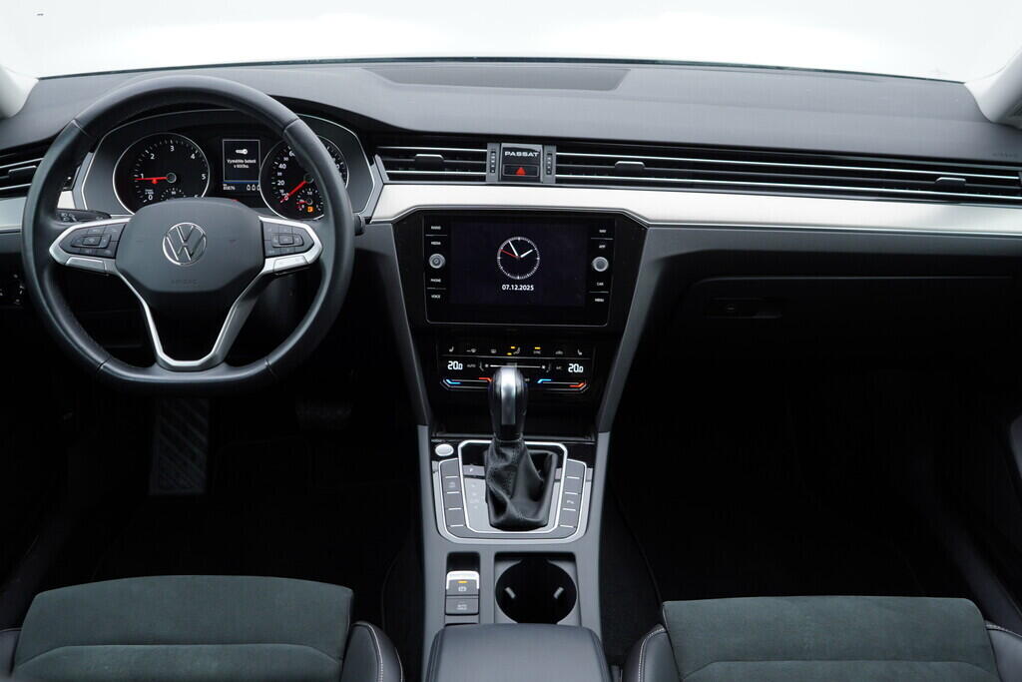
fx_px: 1022
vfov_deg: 36.9
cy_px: 341
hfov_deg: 53.1
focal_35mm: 36
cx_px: 511
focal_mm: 24
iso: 125
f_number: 2.8
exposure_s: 1/40
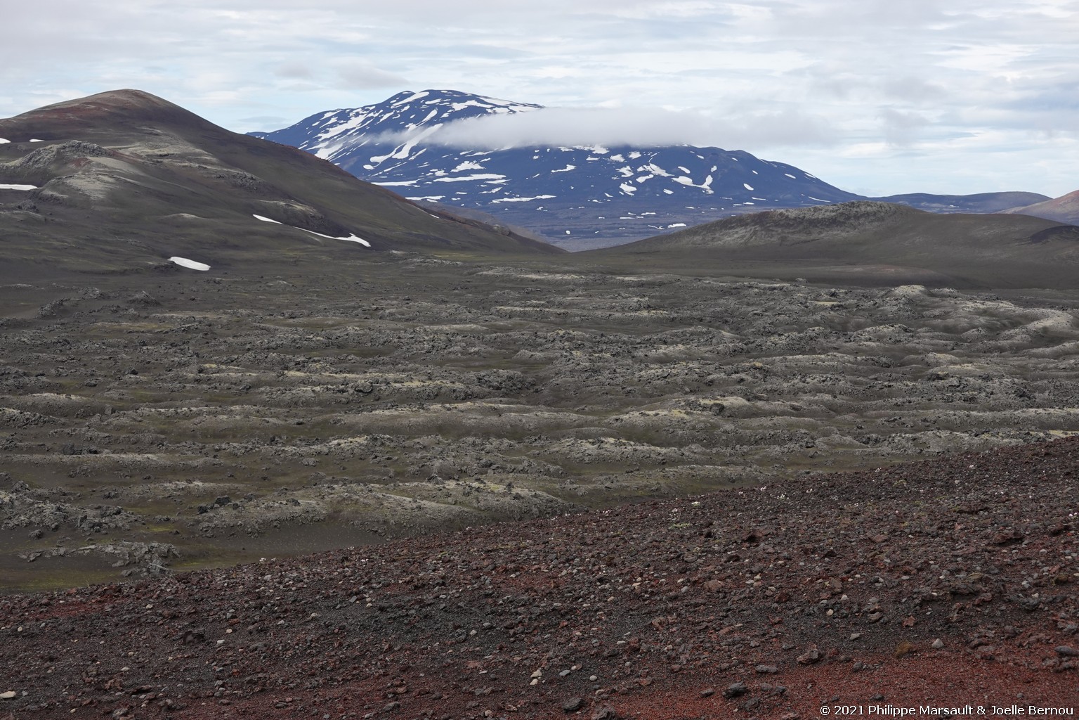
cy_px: 360
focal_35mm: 64
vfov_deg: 21.2
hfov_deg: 31.4
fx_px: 1918
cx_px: 540
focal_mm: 23.39
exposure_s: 1/1000
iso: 250
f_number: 4.5
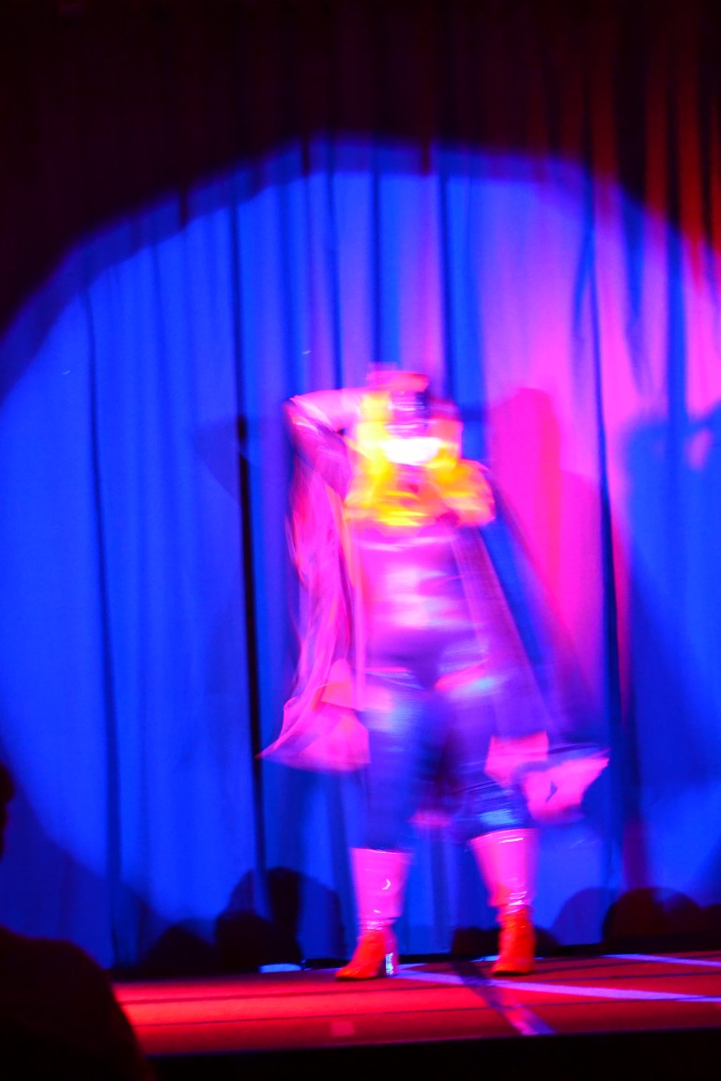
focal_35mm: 128
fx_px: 3830
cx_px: 360
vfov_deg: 16.1
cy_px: 540
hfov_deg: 10.8
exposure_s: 1/4
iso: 3200
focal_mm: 85
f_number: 4.2
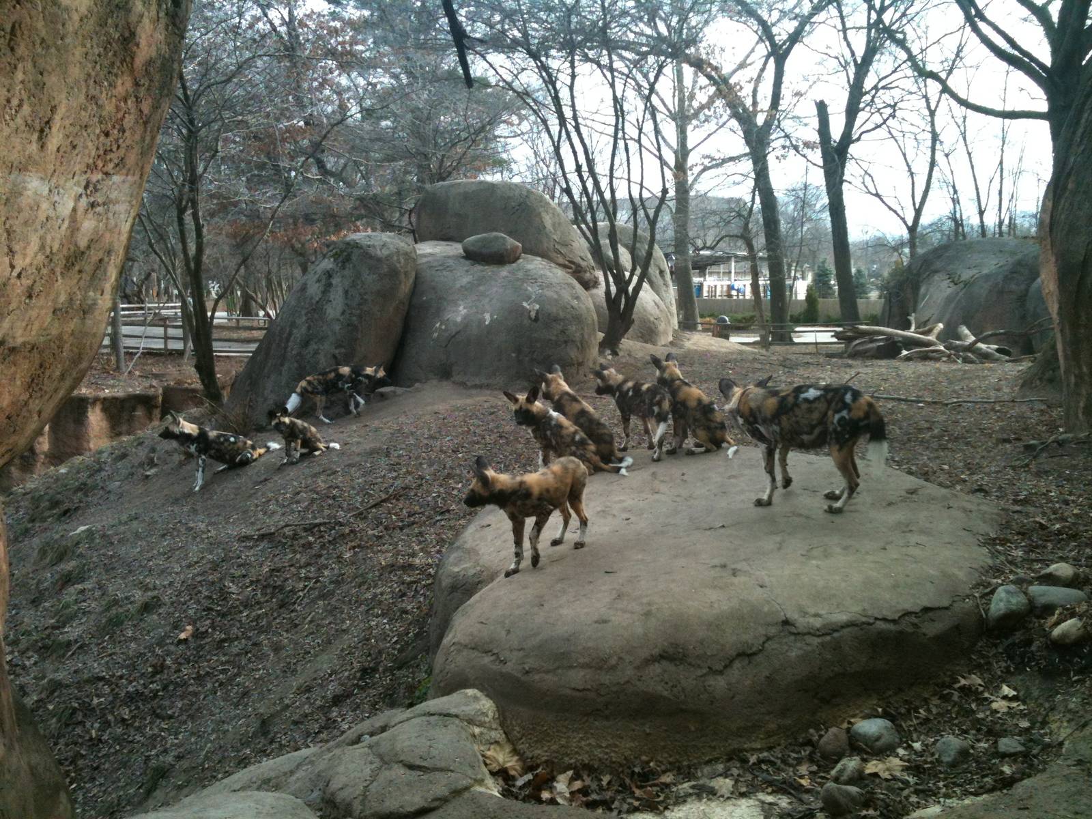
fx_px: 1104
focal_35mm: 35
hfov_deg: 52.6
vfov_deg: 40.7
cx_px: 546
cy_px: 410
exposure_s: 1/185
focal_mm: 3.85
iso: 64
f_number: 2.8
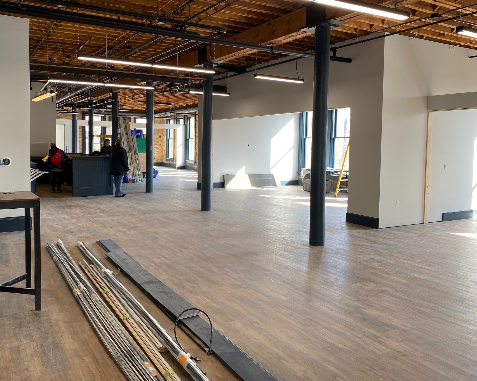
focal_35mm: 30
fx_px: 424
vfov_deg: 48.4
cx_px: 220
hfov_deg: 58.7
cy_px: 172
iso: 64
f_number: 1.8
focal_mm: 4.25
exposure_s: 1/121
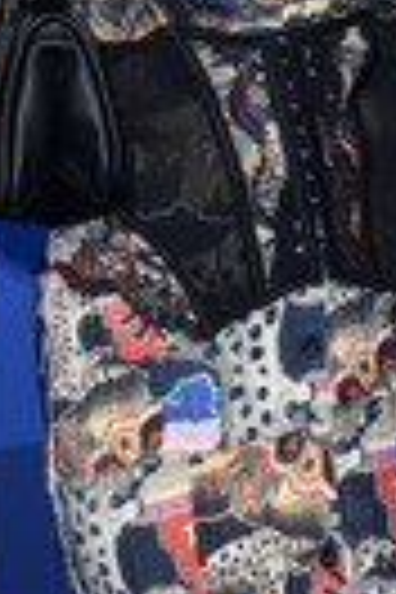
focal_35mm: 249
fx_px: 4108
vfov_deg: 8.2
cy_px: 50
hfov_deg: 5.5
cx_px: 248
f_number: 5.6
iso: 800
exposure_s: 1/250
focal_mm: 82
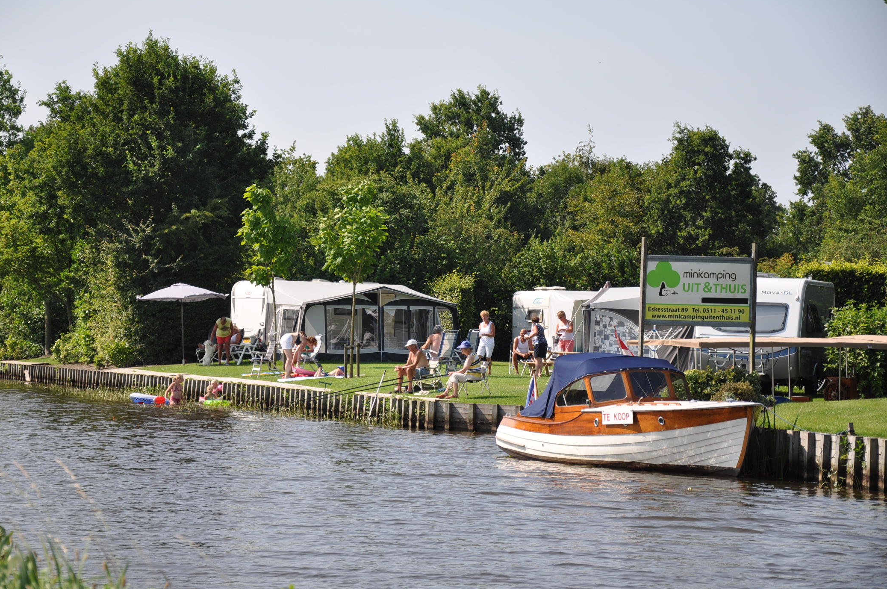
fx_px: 3051
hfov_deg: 16.5
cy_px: 295
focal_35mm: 124
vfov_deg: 11.0
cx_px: 429
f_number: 6.3
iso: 200
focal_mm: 80
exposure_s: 1/640
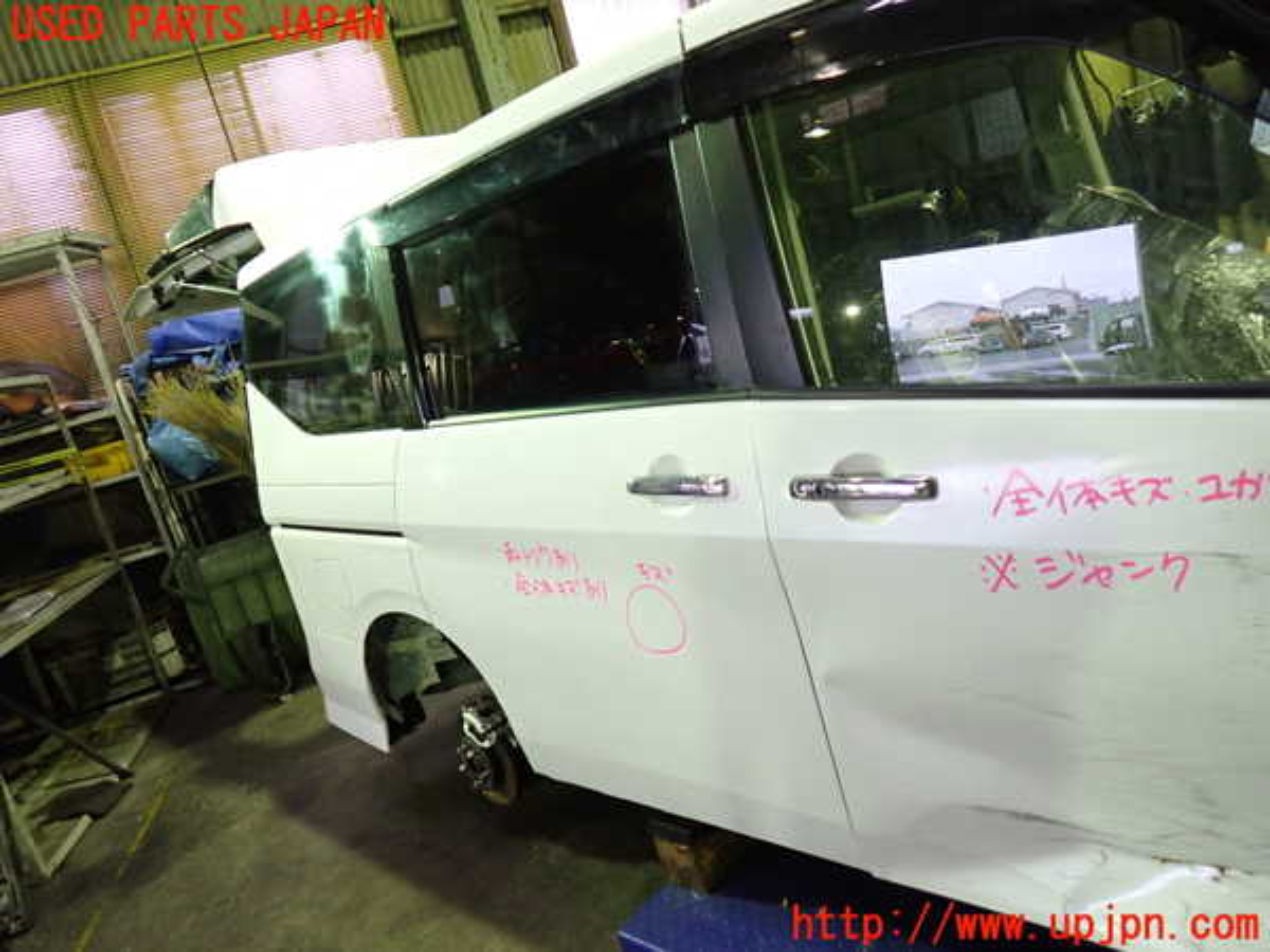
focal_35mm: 25
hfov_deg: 69.4
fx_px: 917
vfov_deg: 54.9
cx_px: 635
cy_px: 476
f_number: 2
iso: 500
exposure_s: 1/30
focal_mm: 4.5
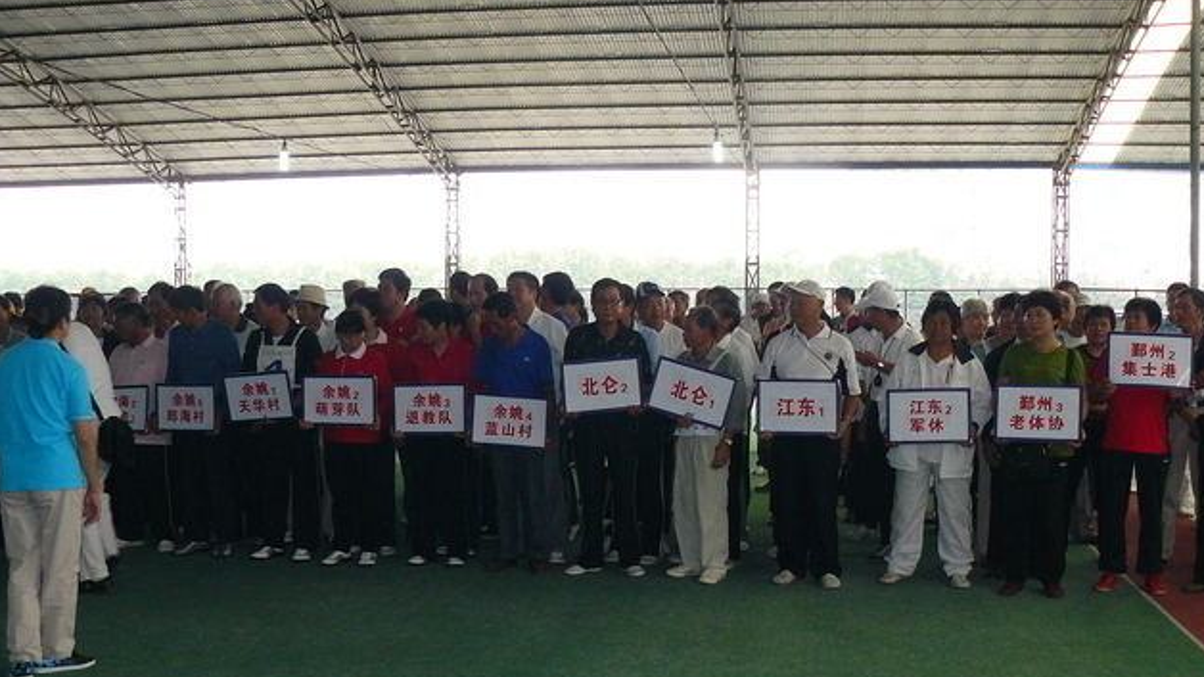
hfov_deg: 50.5
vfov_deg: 29.6
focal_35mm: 40
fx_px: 1277
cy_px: 430
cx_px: 608
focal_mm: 6
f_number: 3.2
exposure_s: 1/125
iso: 200
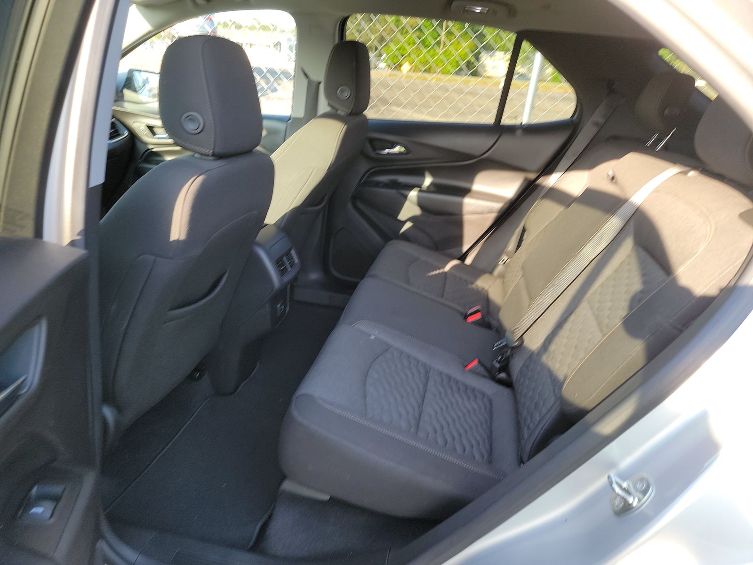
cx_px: 376
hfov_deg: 71.6
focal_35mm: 24
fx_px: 522
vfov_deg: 56.8
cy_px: 282
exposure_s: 1/59
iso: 63
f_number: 1.8
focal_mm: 6.7
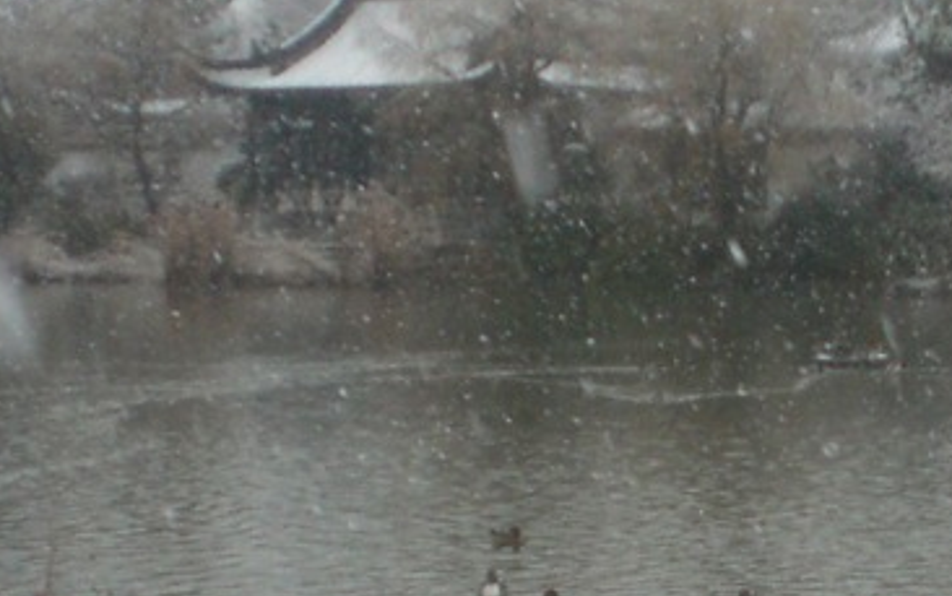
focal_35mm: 110
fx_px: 2855
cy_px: 773
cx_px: 1043
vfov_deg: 11.6
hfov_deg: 18.2
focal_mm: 6.3
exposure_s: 1/100
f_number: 3.1
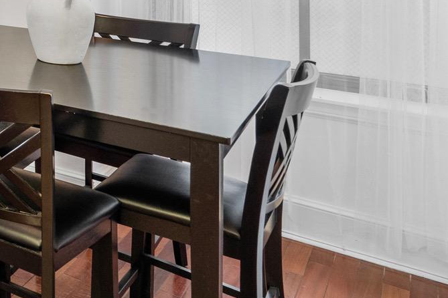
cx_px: -193
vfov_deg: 24.4
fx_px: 610
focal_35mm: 49
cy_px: -77
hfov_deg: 28.9
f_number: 9
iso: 250
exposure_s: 1/1.25
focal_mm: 16
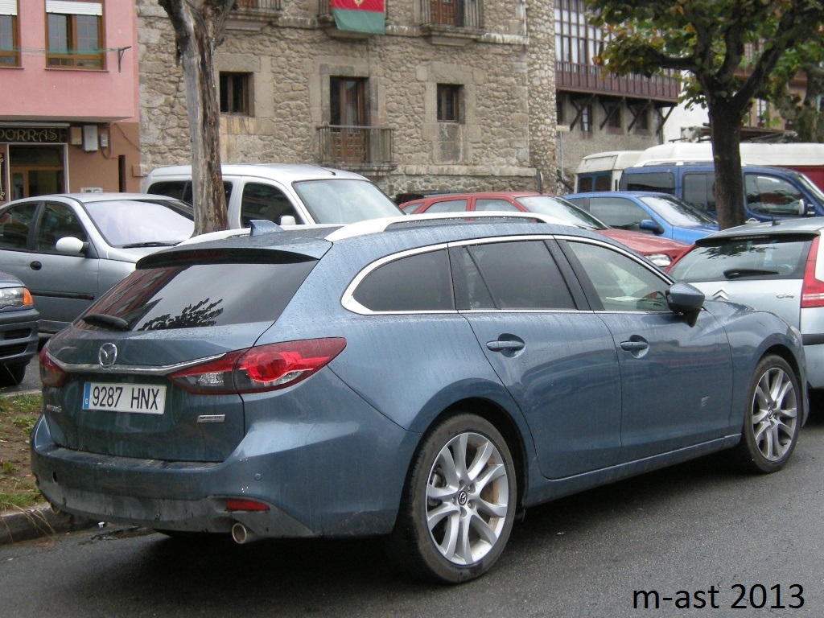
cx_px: 412
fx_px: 833
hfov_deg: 52.6
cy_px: 309
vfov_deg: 40.7
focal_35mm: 35
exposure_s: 1/250
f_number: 2.7
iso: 146
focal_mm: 7.5
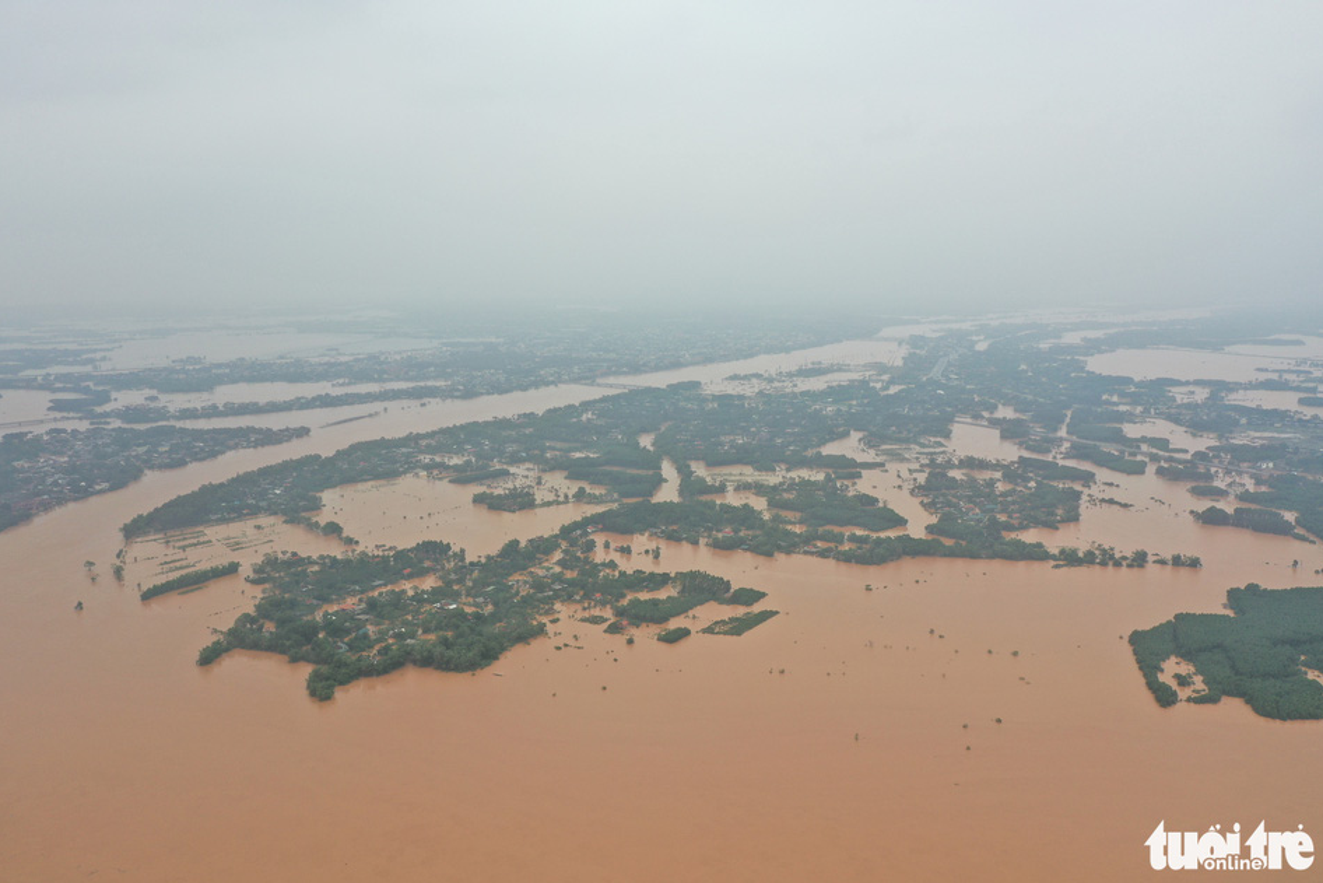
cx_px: 662
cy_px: 446
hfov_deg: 63.7
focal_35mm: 29
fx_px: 1066
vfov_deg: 45.0
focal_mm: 10.26
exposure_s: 1/240
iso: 100
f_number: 5
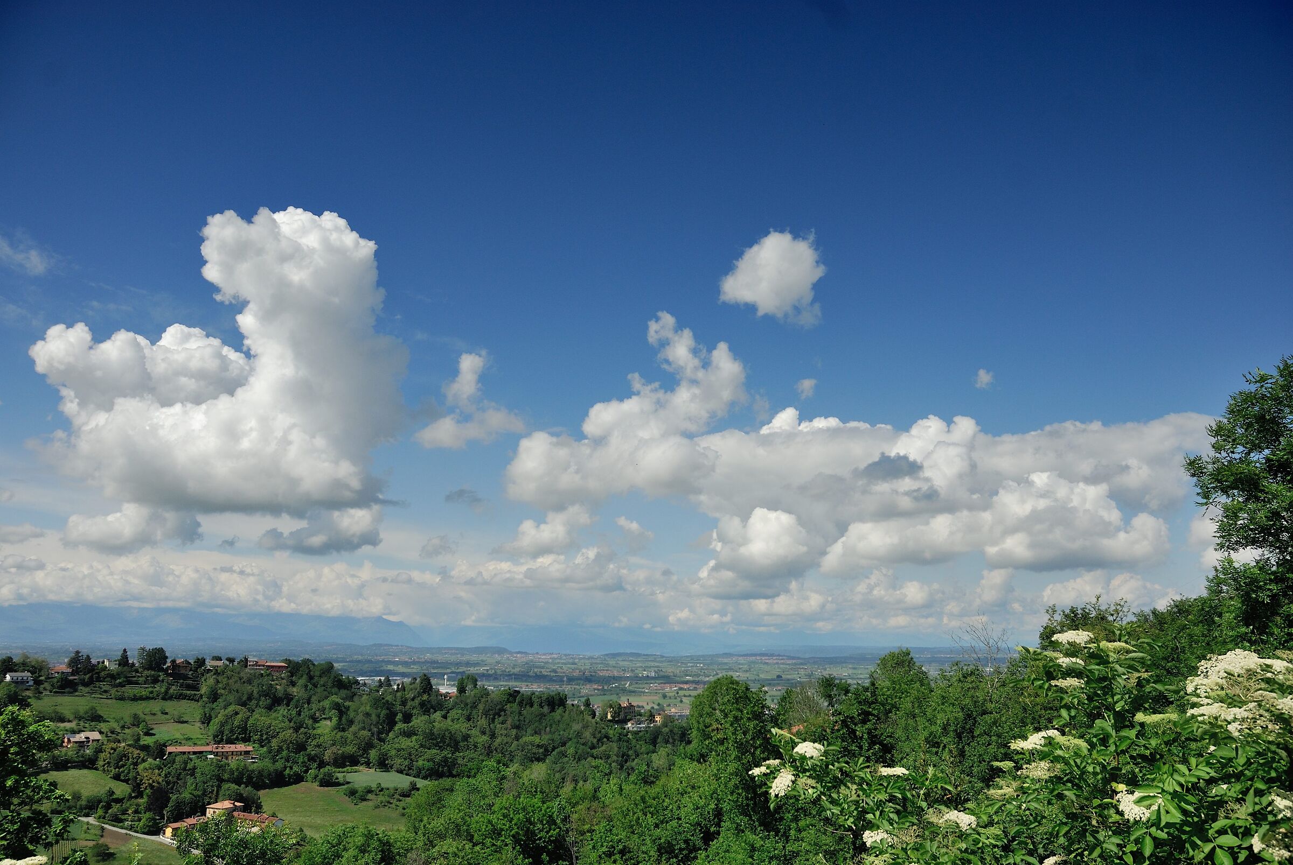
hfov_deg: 67.3
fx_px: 971
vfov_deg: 48.1
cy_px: 432
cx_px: 646
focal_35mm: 27
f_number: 5.6
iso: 100
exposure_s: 1/800
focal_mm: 18
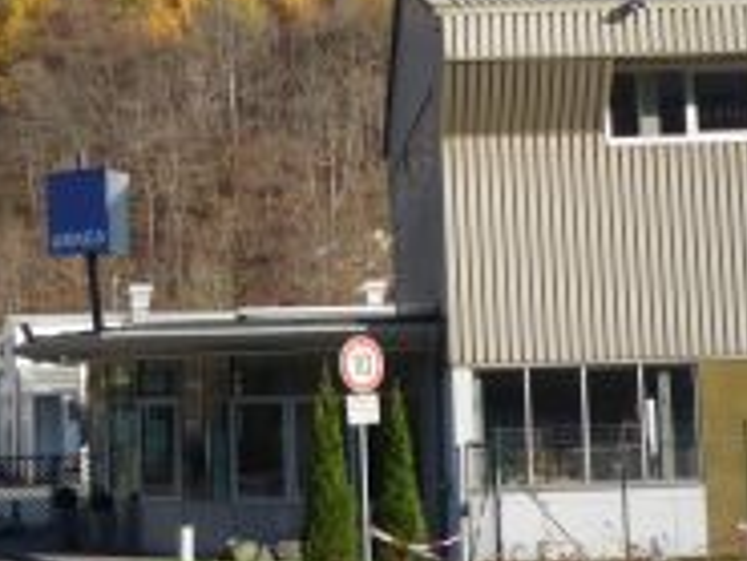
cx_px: 214
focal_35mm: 83
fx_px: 1792
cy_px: 145
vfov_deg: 17.7
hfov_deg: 23.4
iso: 100
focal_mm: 5.2
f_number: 4
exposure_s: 1/400
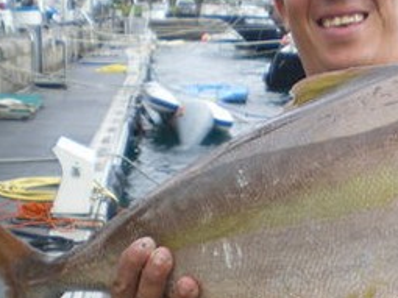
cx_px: 428
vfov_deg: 16.6
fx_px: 1023
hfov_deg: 21.0
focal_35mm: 89
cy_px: 162
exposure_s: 1/50
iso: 50
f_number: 3.1
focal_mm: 6.3
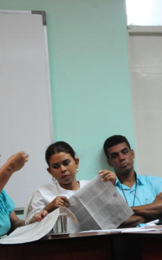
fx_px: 875
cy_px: 131
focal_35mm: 124
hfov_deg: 10.5
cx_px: 131
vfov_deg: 16.8
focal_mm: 50
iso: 2000
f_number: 4.8
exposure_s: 1/50
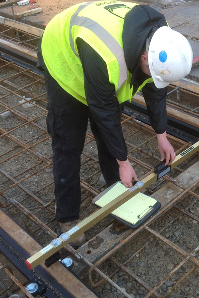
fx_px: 406
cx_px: 140
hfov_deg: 27.3
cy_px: 150
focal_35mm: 49
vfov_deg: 40.4
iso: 64
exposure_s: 1/120
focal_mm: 4.28
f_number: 2.4
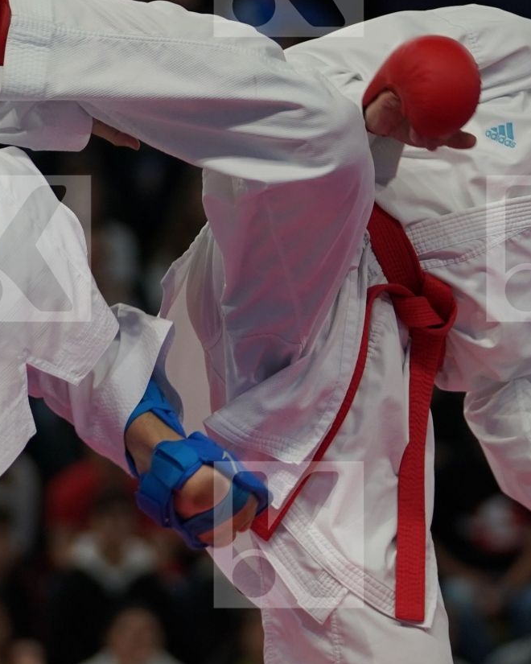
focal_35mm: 387
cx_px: 289
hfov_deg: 4.0
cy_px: 249
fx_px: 7602
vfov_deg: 5.0
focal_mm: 126
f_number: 2.8
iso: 800
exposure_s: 1/1000
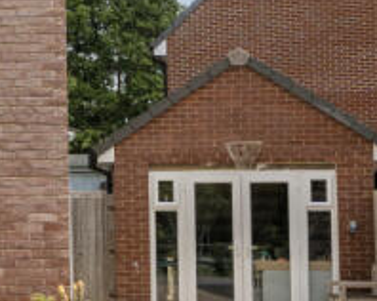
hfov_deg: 12.7
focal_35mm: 131
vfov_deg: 11.8
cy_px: 129
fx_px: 1460
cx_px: -396
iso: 400
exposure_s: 1/1000
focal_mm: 18
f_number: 8
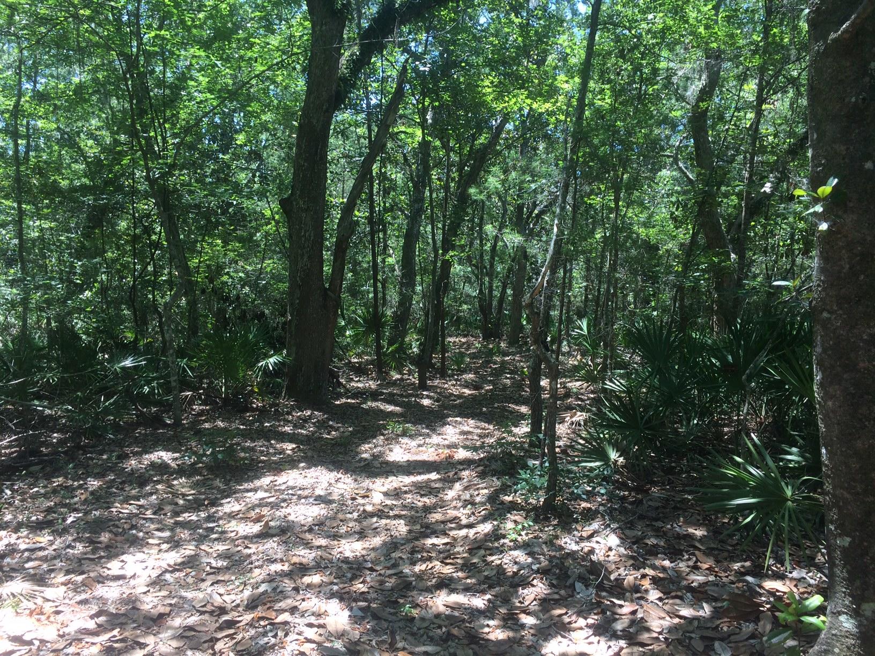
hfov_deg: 61.7
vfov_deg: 48.2
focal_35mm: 29
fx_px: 733
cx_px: 438
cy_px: 328
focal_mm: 4.15
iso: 32
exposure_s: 1/214
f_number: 2.2
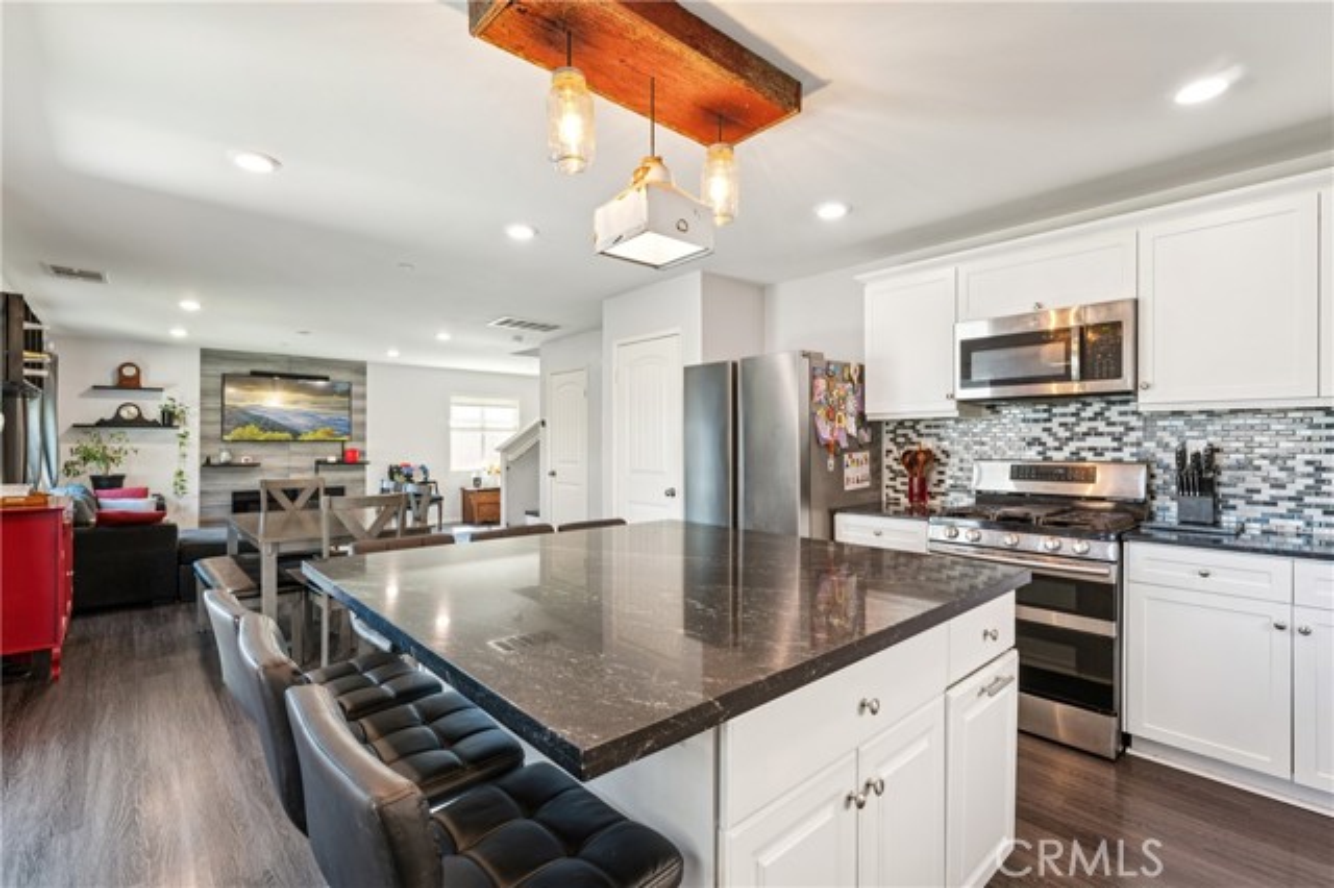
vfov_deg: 73.0
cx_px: 667
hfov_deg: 96.1
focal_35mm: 16
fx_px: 600
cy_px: 444
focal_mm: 16.2
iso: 100
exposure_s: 1
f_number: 13
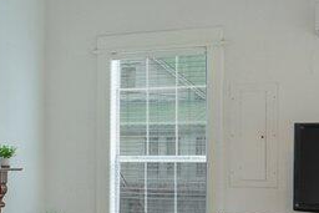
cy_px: 191
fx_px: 993
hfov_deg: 14.8
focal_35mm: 112
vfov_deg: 12.2
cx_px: -333
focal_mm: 14
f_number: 9
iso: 320
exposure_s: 1/30
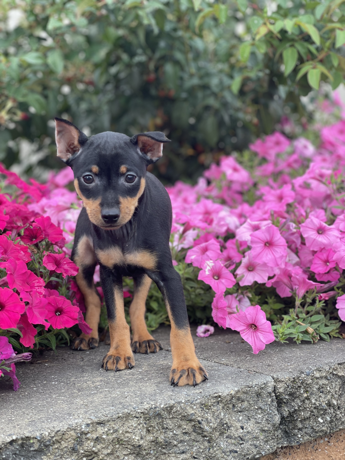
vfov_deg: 36.8
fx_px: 691
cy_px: 230
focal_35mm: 52
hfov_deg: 28.0
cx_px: 172
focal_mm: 6
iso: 25
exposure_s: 1/122
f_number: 2
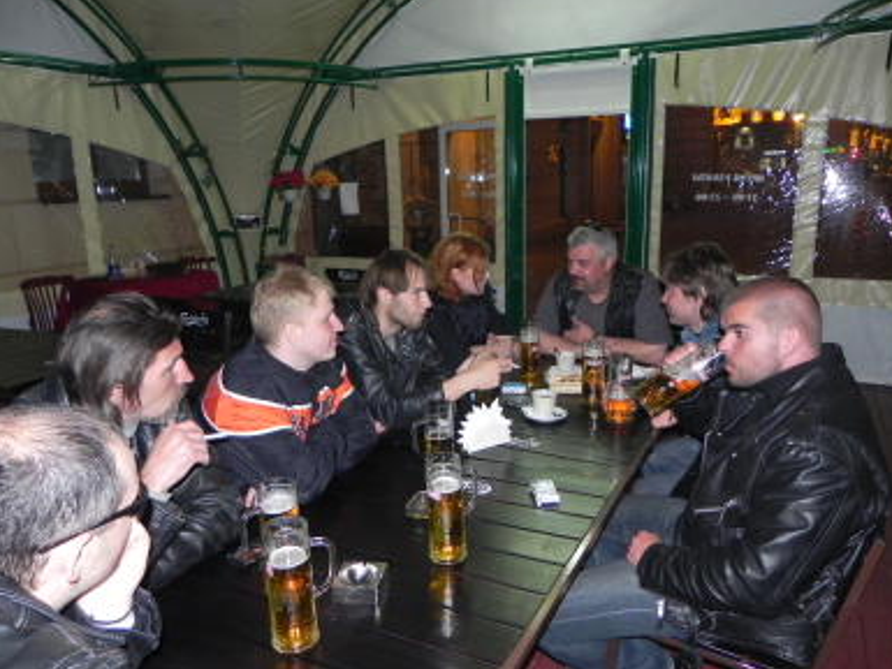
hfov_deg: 65.3
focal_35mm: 27
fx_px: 696
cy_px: 338
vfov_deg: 51.4
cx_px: 459
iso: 200
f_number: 2.8
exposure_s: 1/30
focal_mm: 4.6
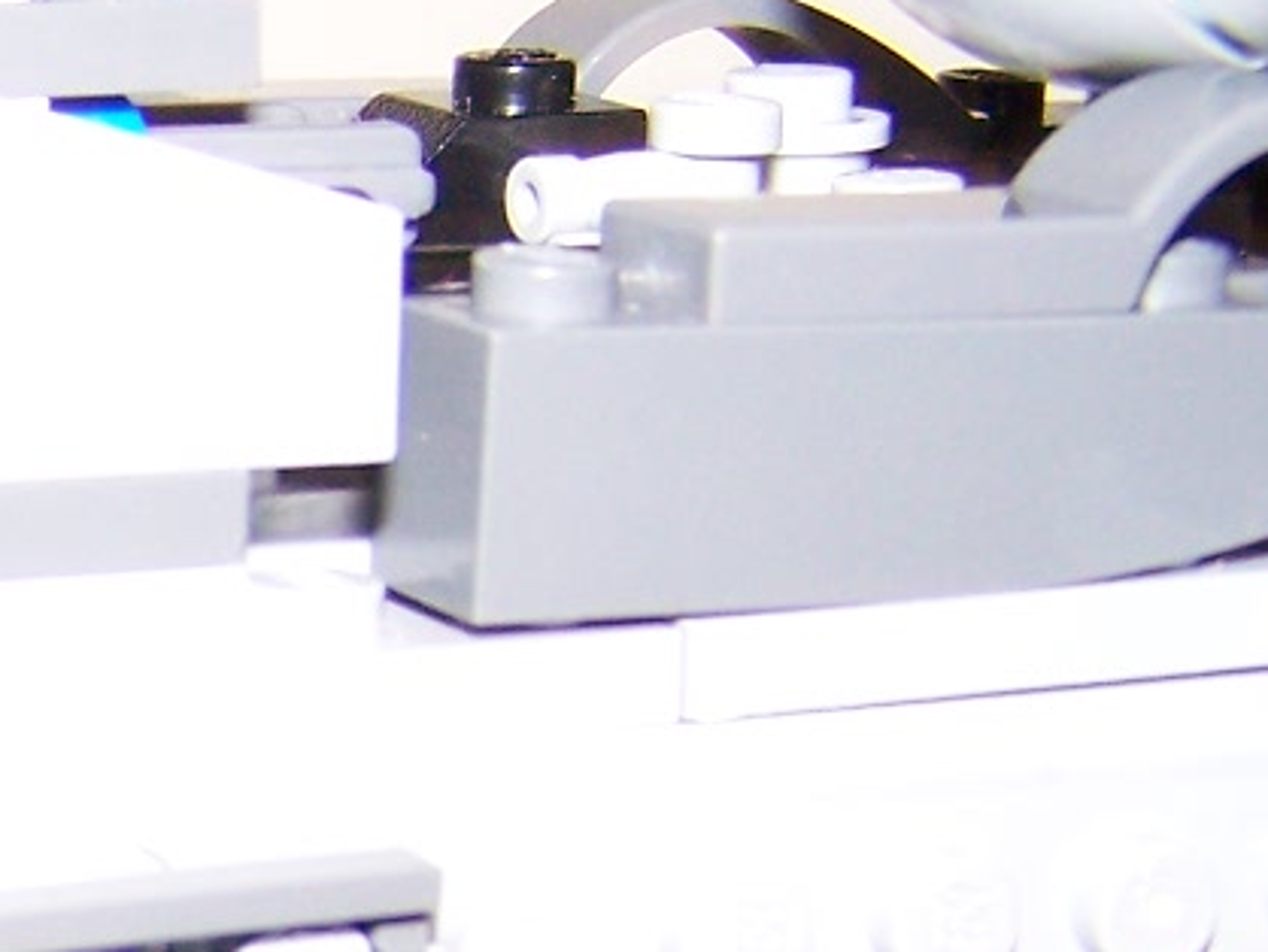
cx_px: -561
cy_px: 1225
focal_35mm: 136
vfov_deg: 10.7
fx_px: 4985
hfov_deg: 13.7
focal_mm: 6.3
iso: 160
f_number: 2.8
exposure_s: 1/60
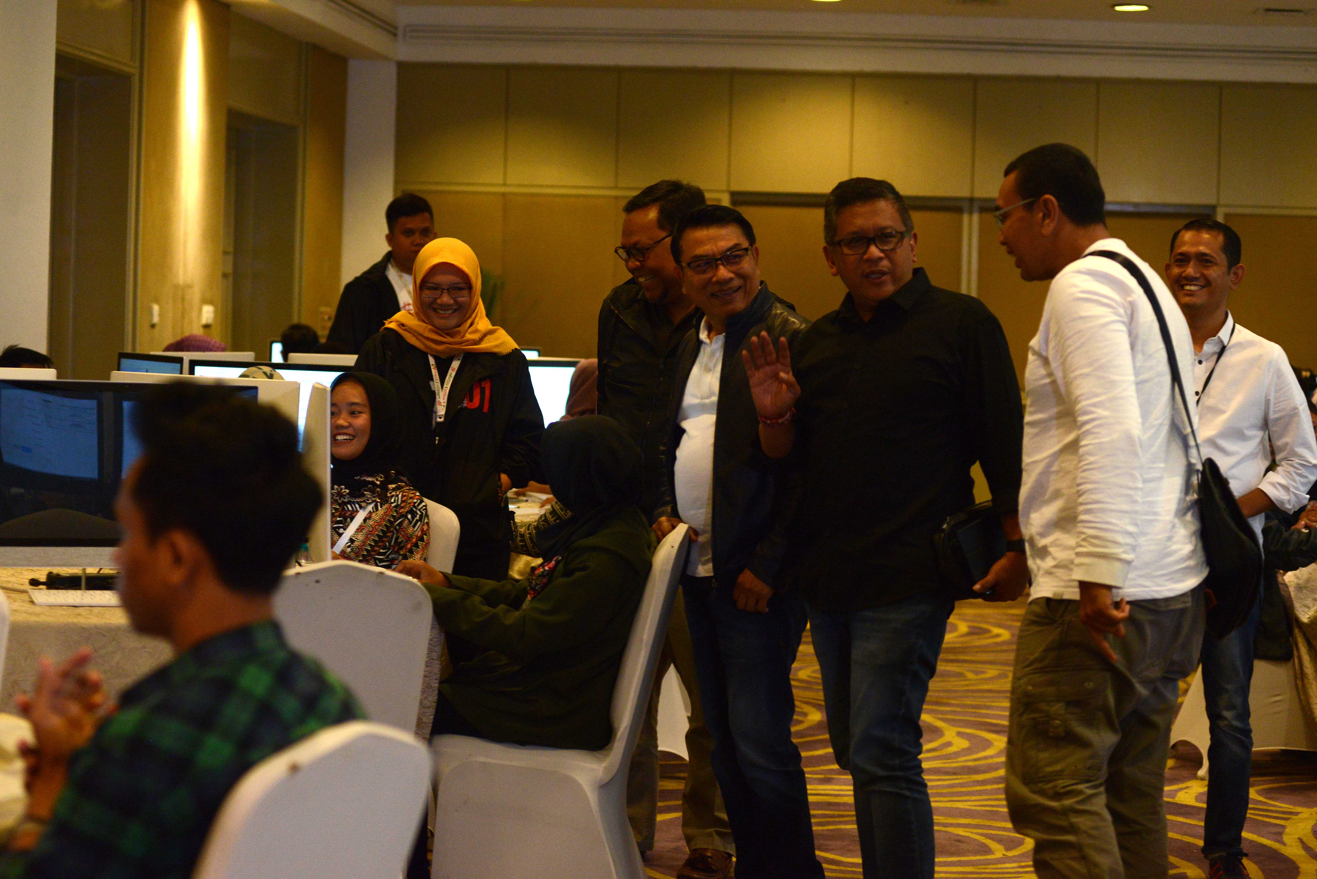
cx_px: 658
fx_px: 2928
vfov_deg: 17.1
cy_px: 440
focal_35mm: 80
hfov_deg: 25.4
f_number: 3.5
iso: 2500
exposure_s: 1/125
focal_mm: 80
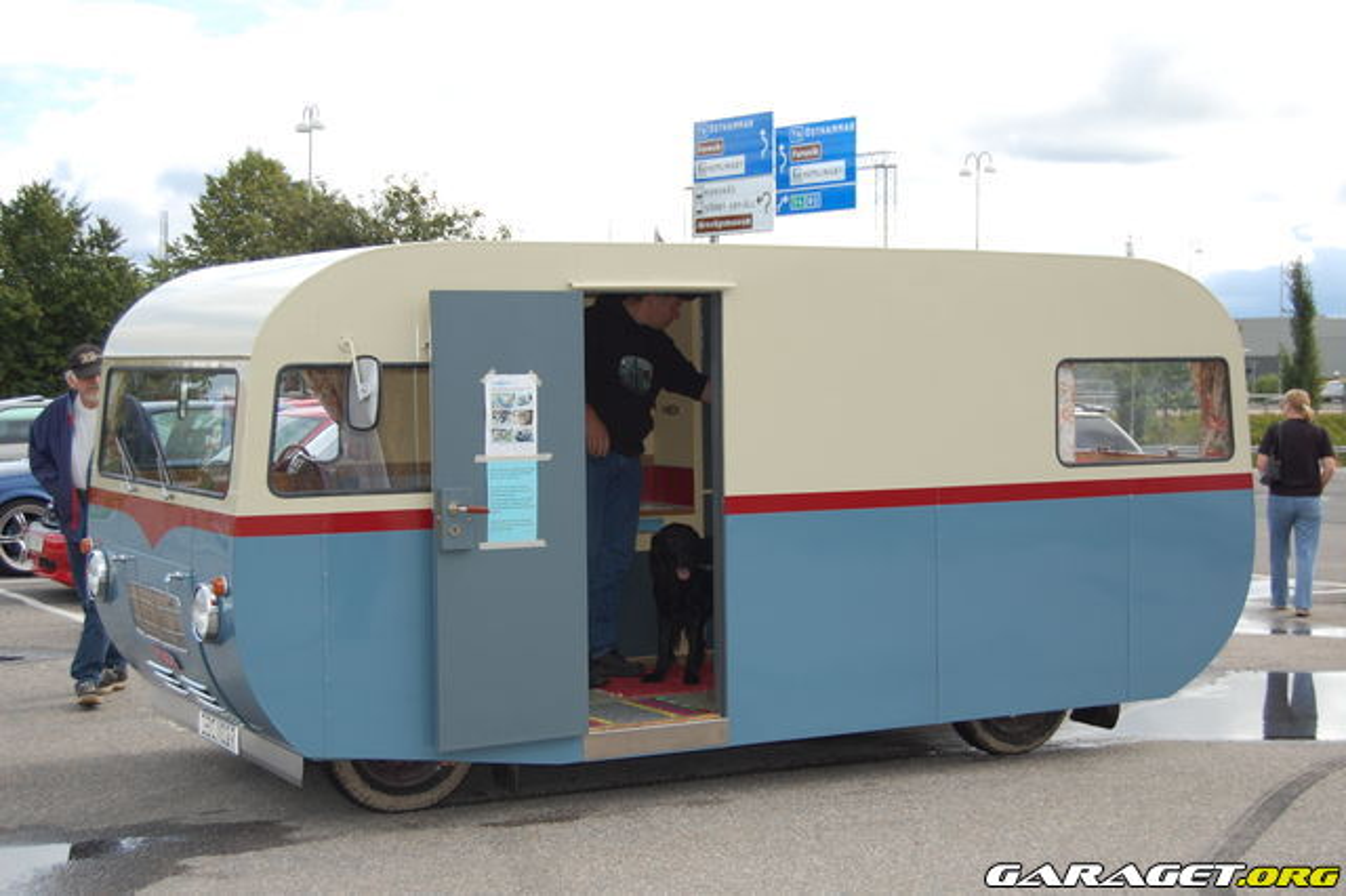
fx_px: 2130
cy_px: 448
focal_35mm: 57
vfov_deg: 23.8
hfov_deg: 35.1
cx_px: 673
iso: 220
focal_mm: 38
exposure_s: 1/500
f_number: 5.6
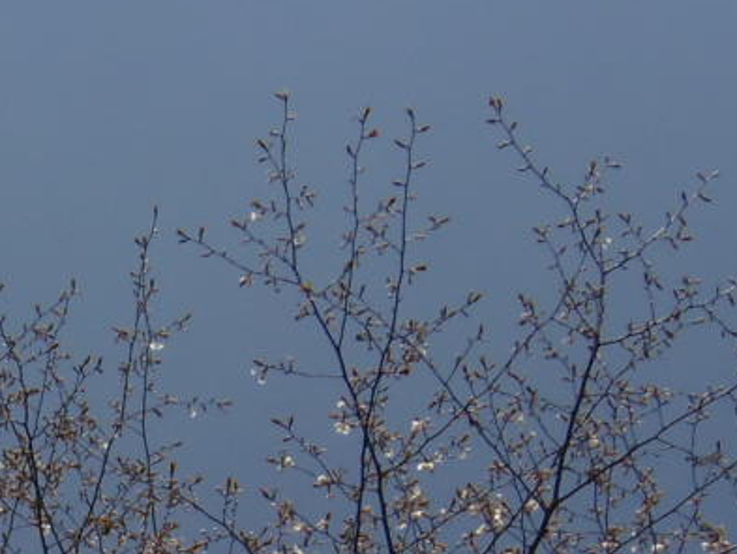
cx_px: -242
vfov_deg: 8.3
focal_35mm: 171
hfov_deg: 11.2
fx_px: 3642
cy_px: 1099
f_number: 6.6
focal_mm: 7.8
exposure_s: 1/500
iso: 64
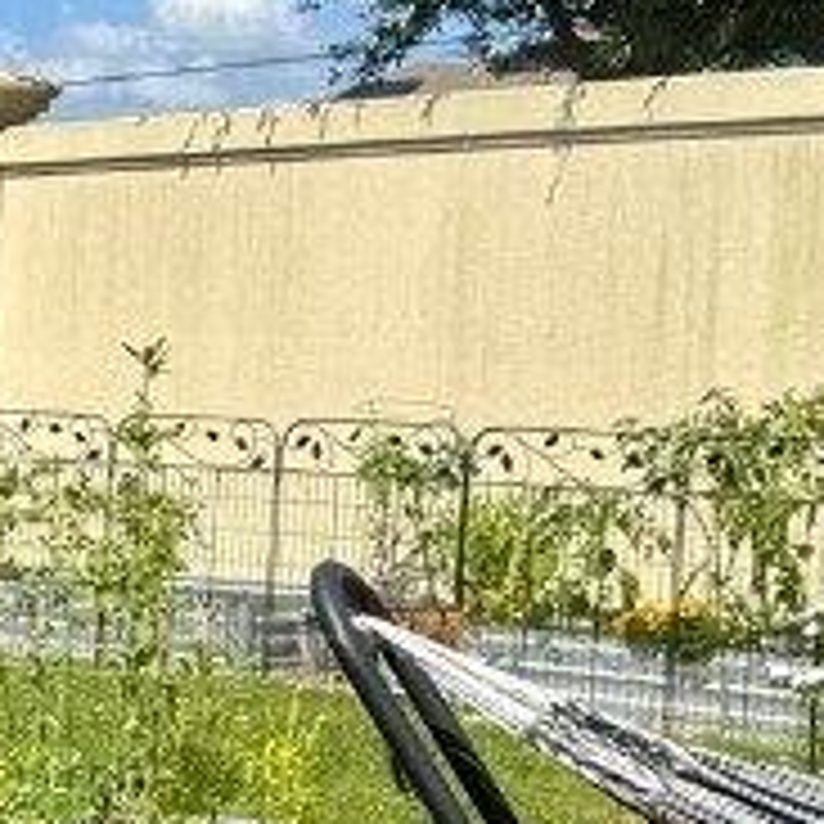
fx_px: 3205
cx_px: -621
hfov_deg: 13.3
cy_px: 743
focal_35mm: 119
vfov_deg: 14.5
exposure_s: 1/4049
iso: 80
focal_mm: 6.76
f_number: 1.78
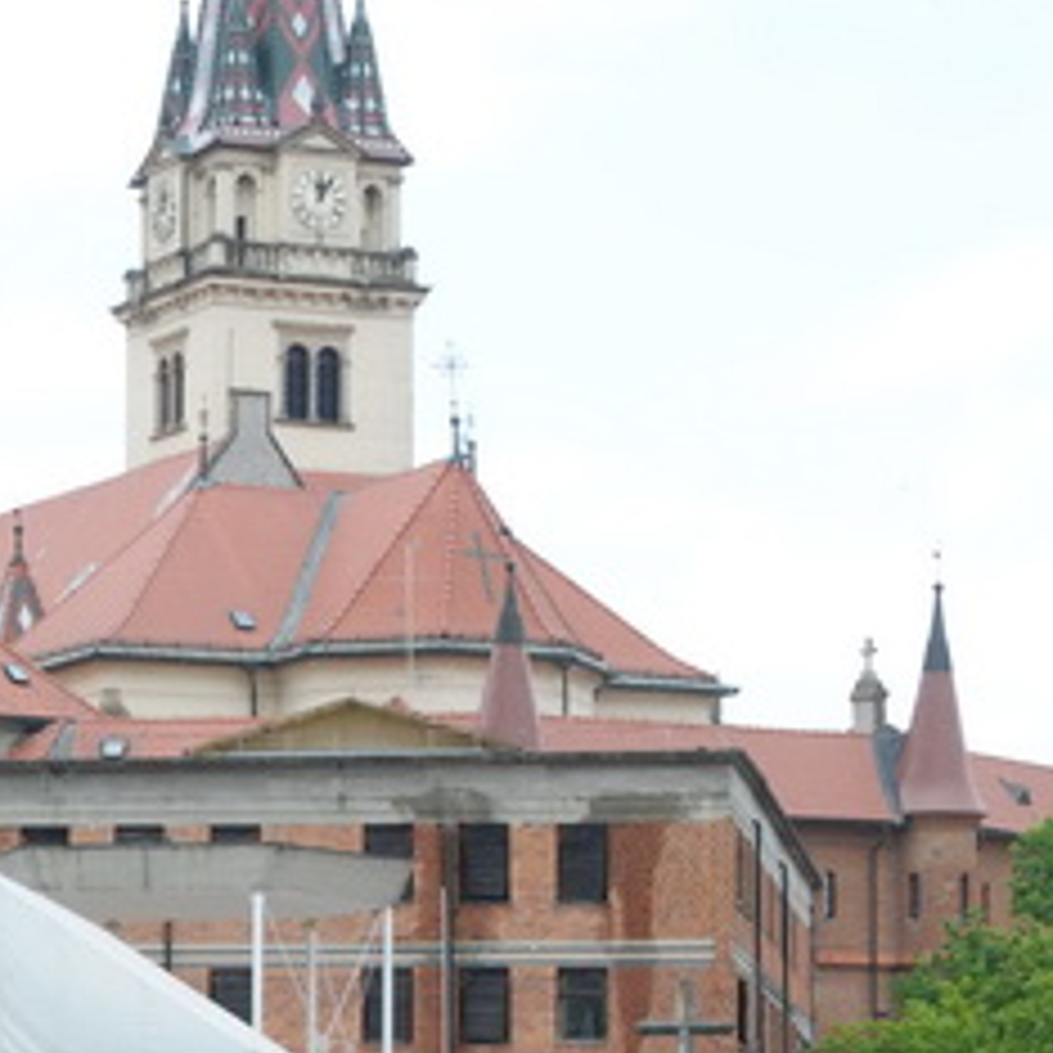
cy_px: 909
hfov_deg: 10.7
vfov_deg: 10.7
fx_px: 5610
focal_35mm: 163
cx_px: 86
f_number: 7.1
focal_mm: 46
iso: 200
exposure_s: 1/200
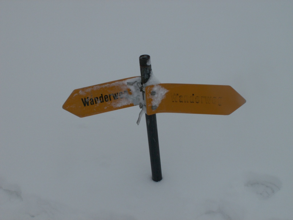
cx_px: 146
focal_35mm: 54
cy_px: 110
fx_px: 457
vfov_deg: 27.0
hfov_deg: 35.5
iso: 50
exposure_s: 1/200
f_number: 8
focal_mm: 9.03
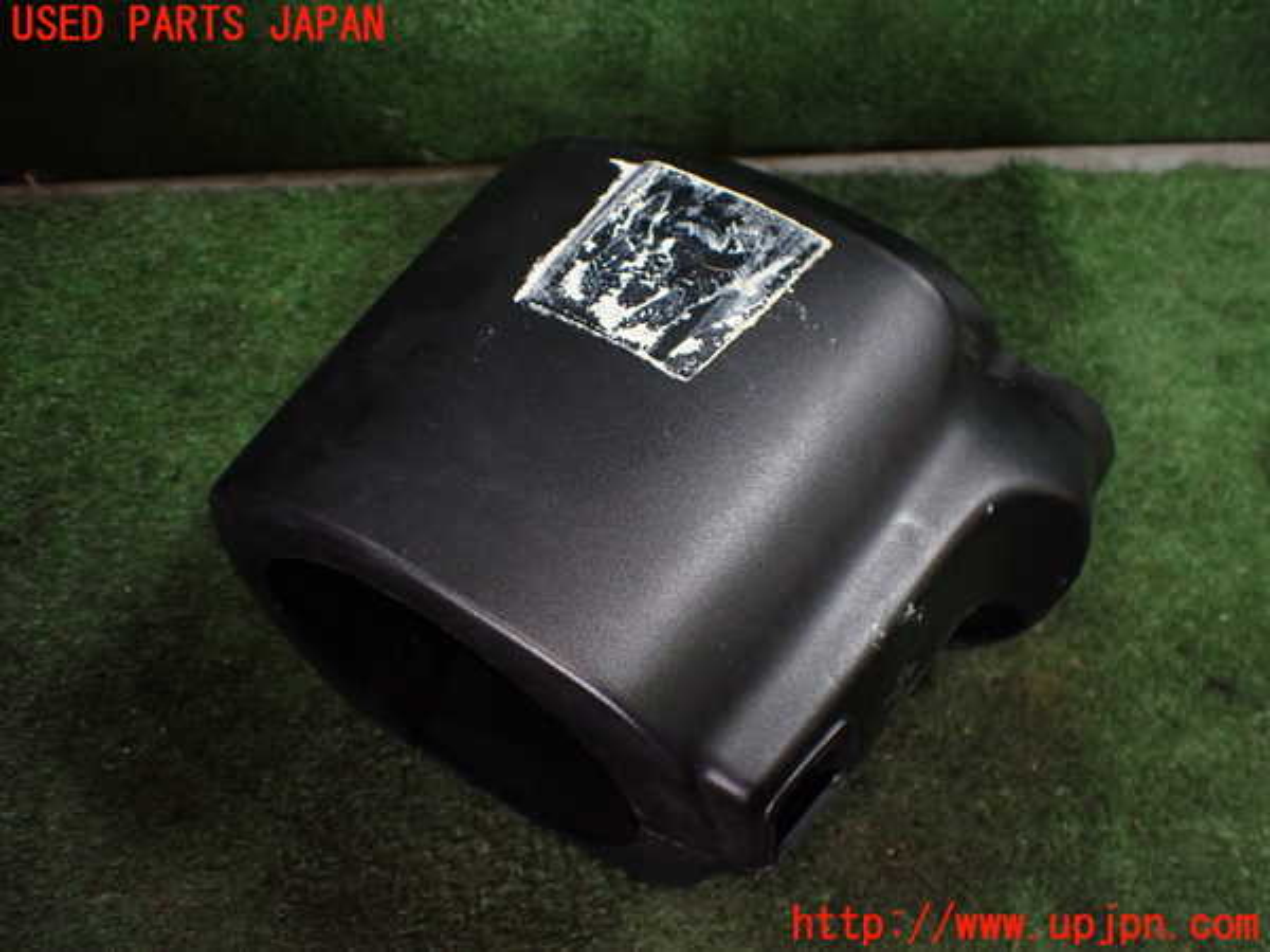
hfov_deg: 60.0
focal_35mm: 30
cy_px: 476
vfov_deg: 46.8
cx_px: 635
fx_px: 1101
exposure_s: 1/125
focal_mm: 5.4
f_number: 2.3
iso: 500
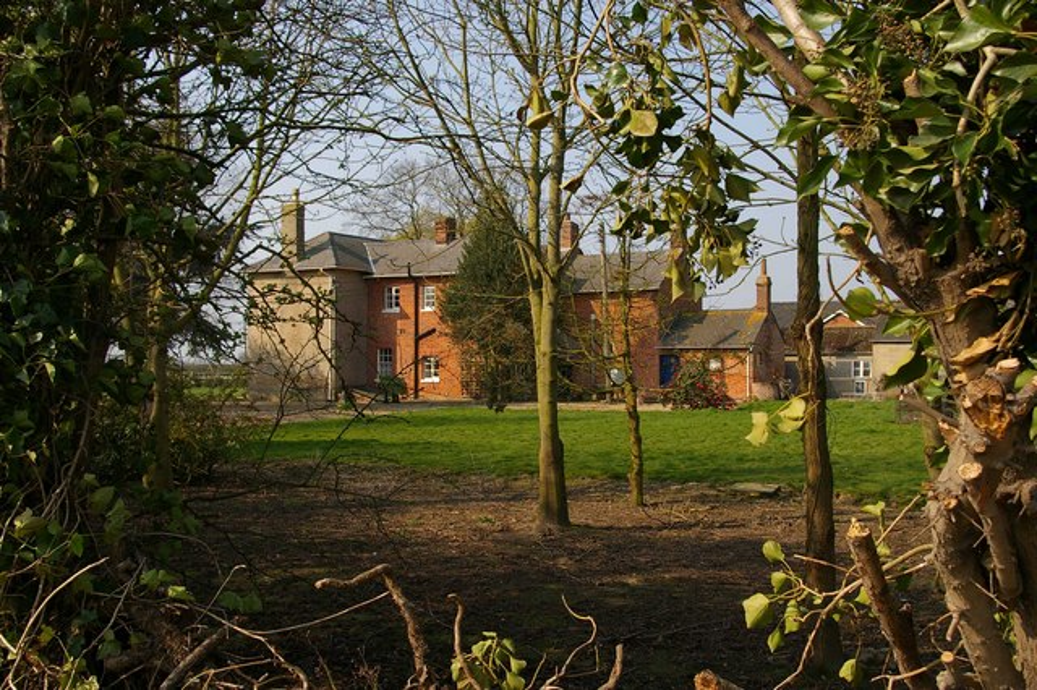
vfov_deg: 34.2
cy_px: 345
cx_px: 518
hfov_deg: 49.6
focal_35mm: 39
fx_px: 1123
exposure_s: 1/250
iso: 200
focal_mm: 26
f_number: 8
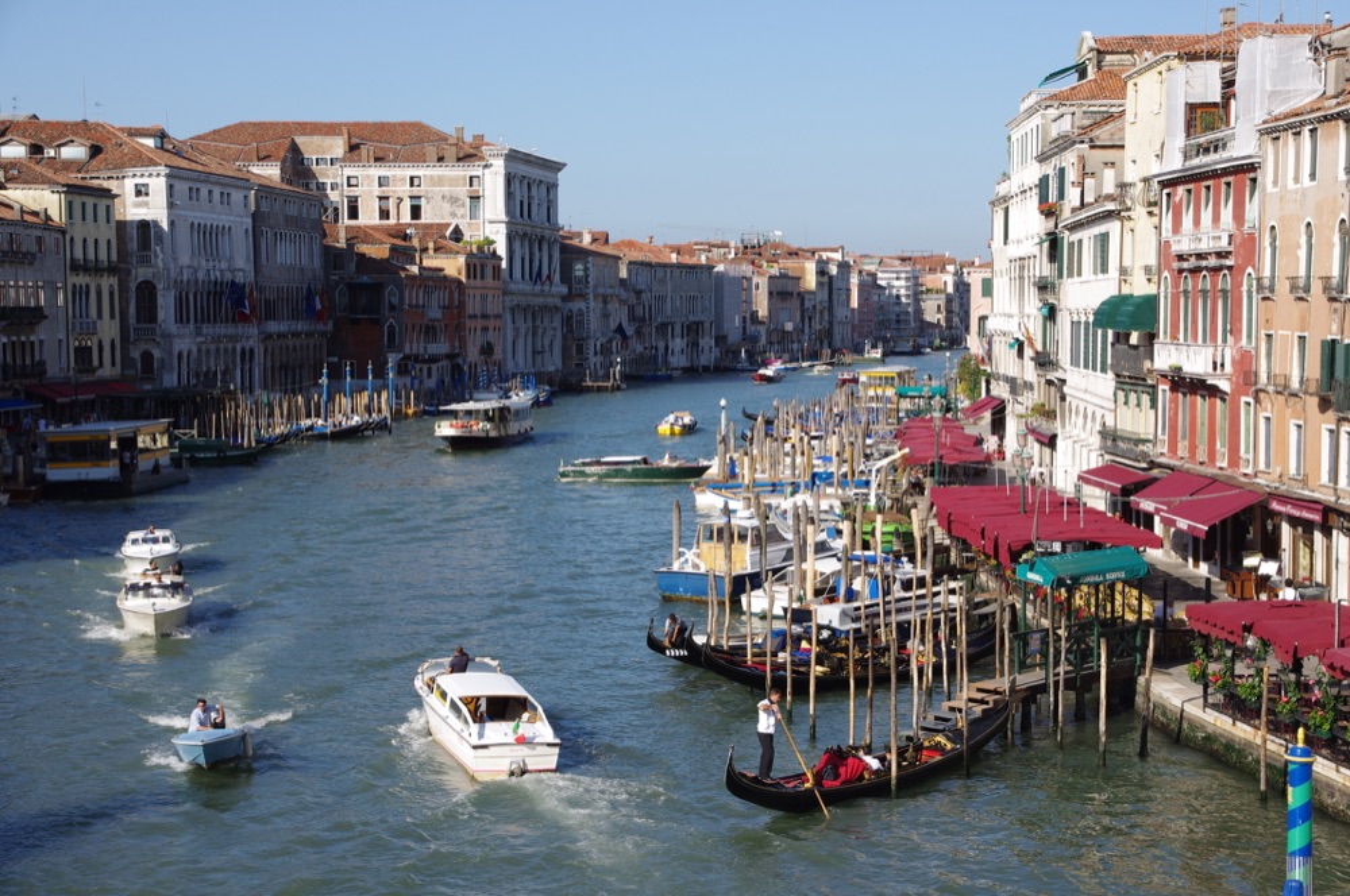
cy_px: 448
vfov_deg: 21.2
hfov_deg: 31.5
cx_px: 675
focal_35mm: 64
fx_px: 2397
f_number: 8
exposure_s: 1/320
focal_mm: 43
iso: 200
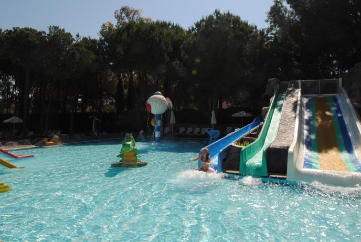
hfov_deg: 71.4
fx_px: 251
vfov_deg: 51.3
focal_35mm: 25
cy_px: 103
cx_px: 190
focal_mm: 10
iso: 100
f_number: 10
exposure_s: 1/200
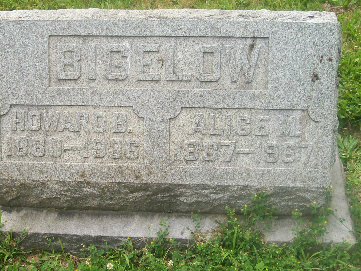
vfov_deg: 27.0
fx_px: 563
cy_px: 140
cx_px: 159
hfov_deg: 35.5
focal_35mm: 54
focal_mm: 6
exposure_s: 1/529
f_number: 2.7
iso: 80
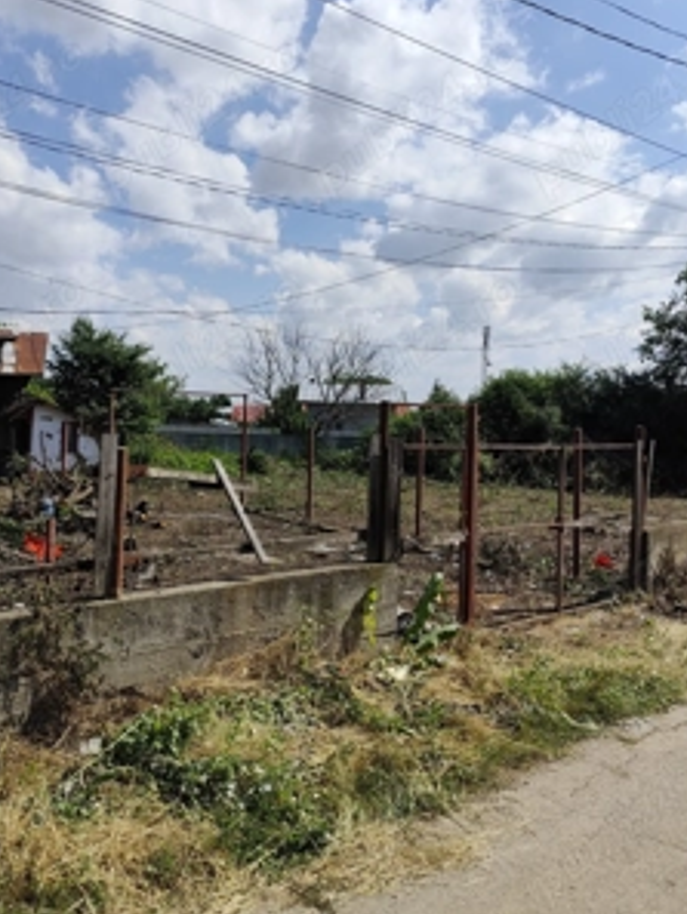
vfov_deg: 58.2
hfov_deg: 45.4
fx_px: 820
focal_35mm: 31
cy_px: 403
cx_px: 308
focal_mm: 6.19
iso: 50
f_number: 1.65
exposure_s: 1/1486
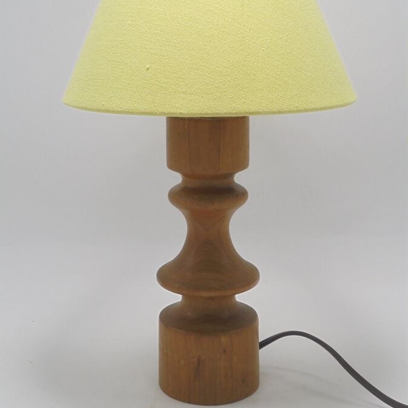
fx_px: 773
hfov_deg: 29.6
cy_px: 146
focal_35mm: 58
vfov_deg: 29.4
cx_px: 204
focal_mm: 8.9
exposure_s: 1/40
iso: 100
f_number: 4.8
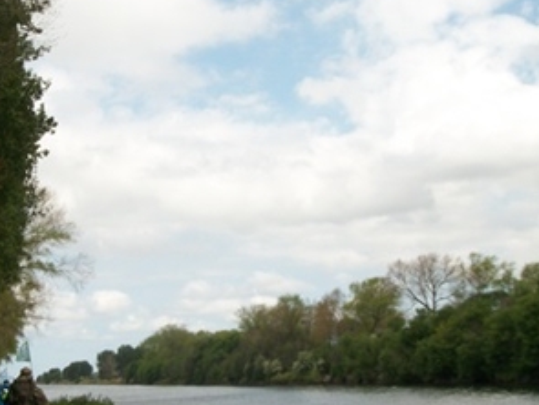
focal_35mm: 65
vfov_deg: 22.6
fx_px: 1013
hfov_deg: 29.5
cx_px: 168
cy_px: 248
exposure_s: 1/160
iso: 80
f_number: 8.8
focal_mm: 5.7
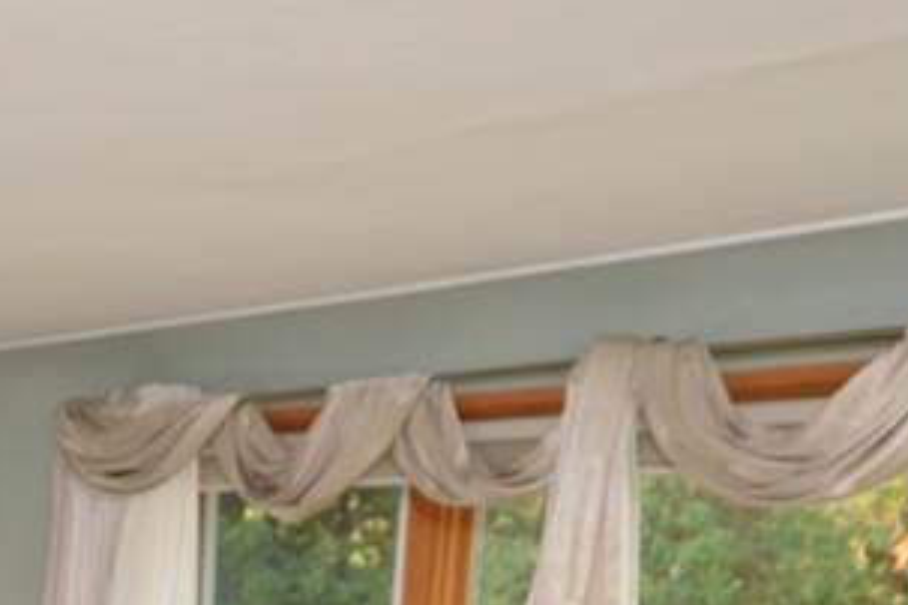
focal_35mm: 76
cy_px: 1220
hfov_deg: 24.4
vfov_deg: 14.7
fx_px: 1917
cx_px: -159
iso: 720
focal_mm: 12
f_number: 4.5
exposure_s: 1/60
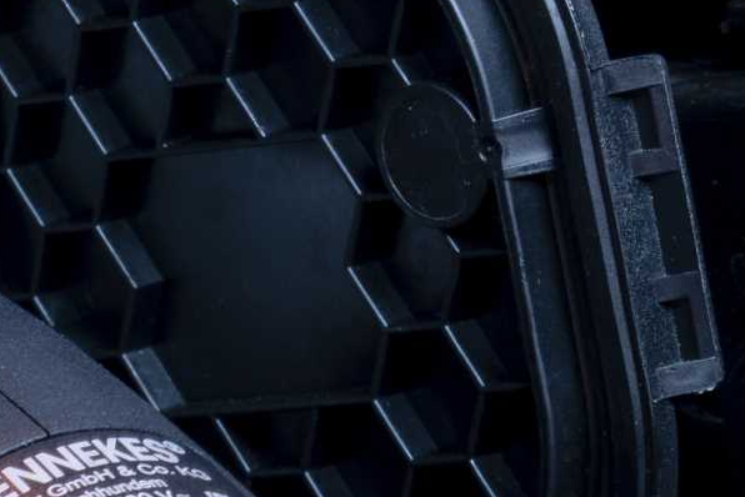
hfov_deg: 4.4
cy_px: 785
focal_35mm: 467
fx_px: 9669
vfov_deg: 2.9
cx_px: -344
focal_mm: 70
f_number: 13
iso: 50
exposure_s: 8
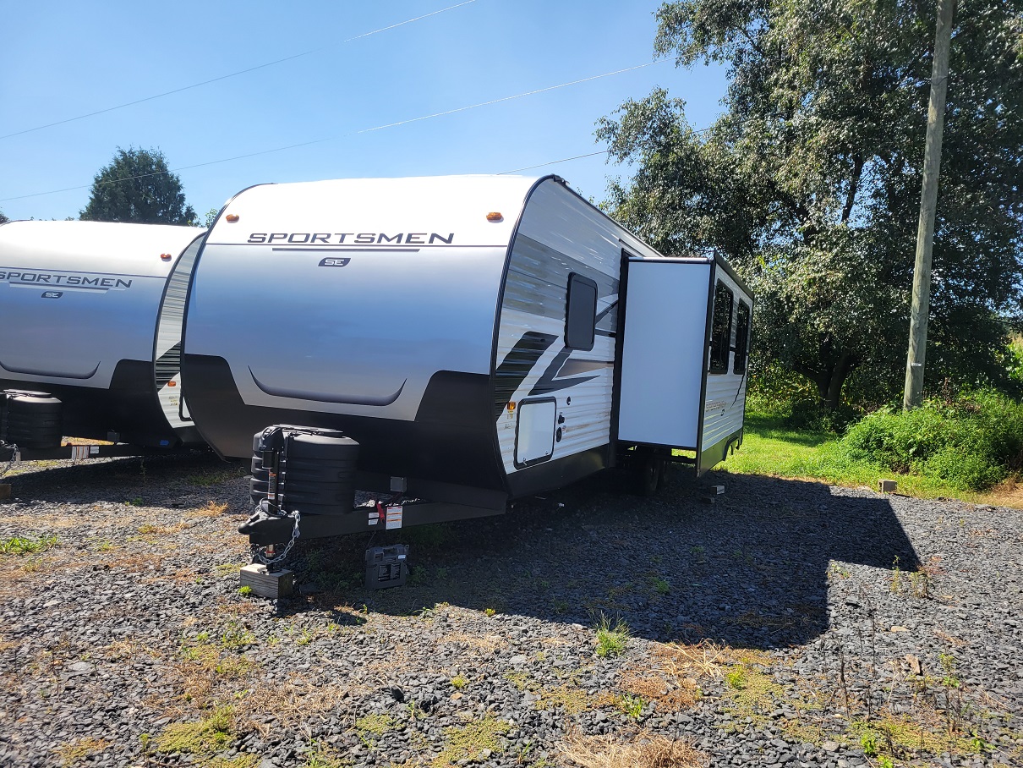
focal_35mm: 26
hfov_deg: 67.3
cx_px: 512
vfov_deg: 53.1
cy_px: 384
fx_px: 769
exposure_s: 1/1597
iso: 40
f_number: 1.8
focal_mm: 5.4
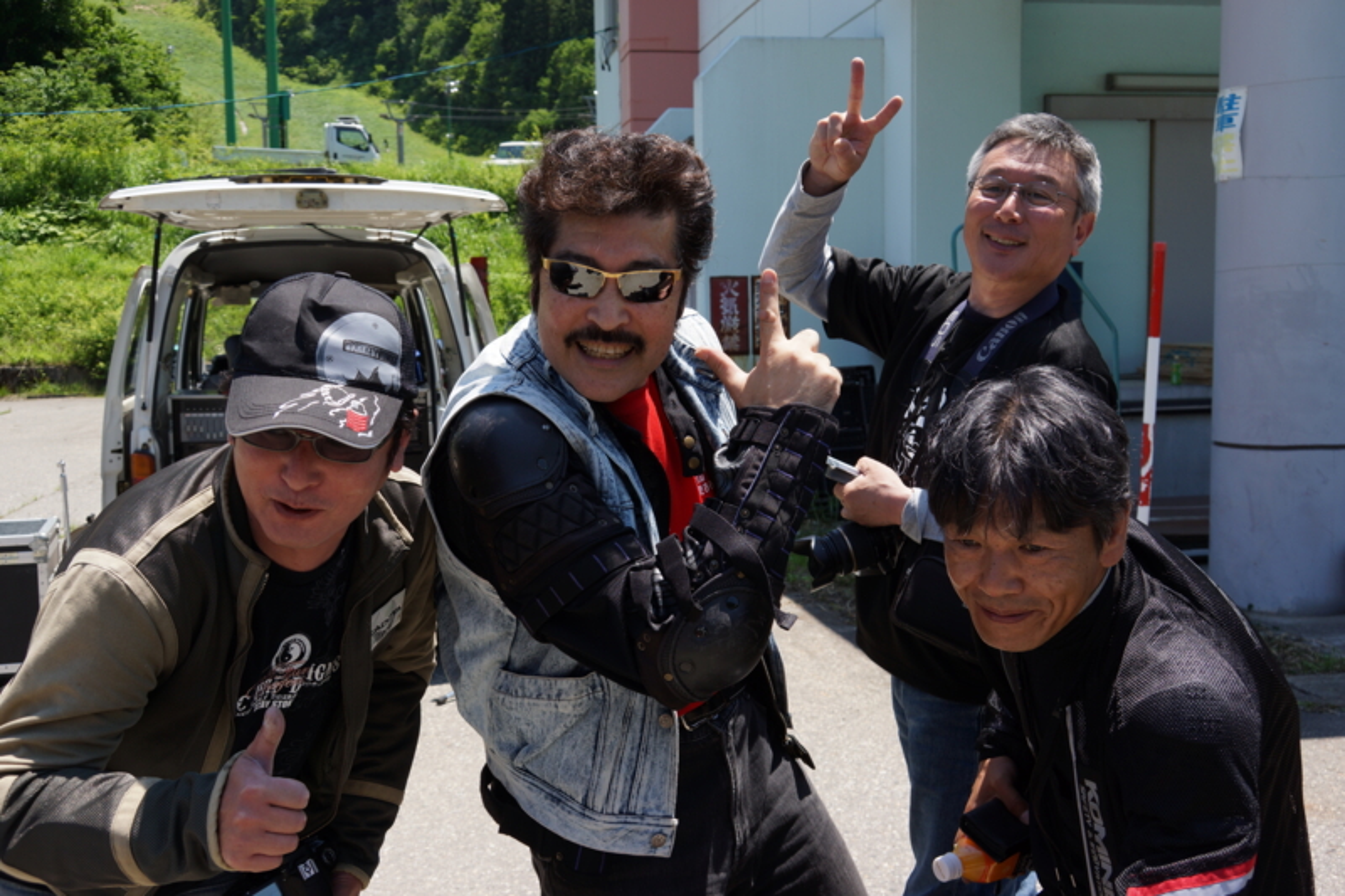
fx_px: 1457
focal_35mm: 39
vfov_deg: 34.2
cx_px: 672
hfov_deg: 49.6
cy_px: 448
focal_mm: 26
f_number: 7.1
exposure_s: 1/200
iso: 100
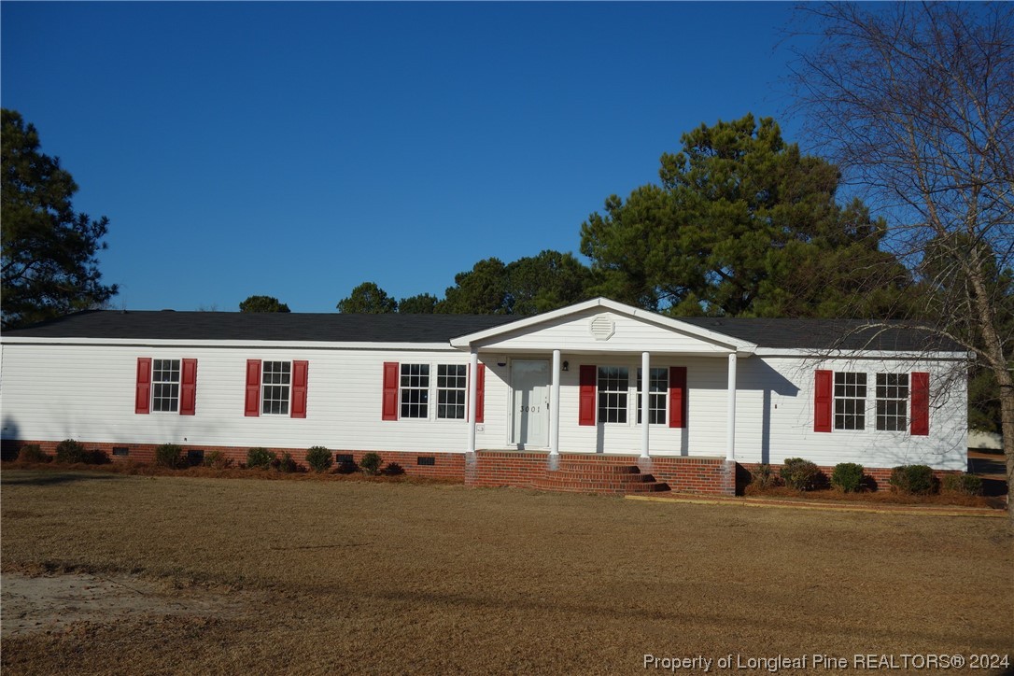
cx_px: 507
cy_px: 338
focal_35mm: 38
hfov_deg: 50.7
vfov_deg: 35.1
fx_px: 1070
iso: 125
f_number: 7.1
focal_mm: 14.07
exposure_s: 1/800
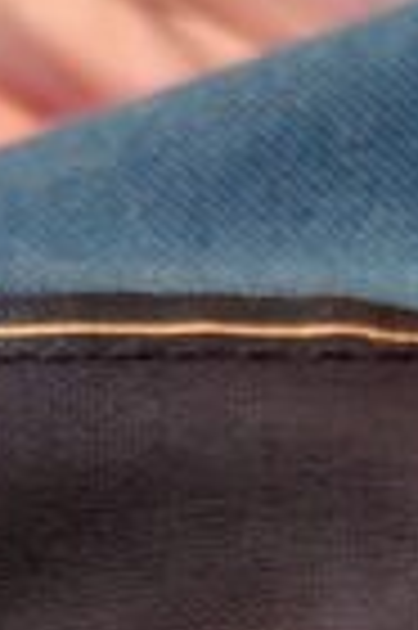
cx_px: 207
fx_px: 2392
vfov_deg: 14.5
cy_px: 778
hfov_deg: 10.0
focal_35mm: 137
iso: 1250
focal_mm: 5.54
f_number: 1.8
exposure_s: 1/20
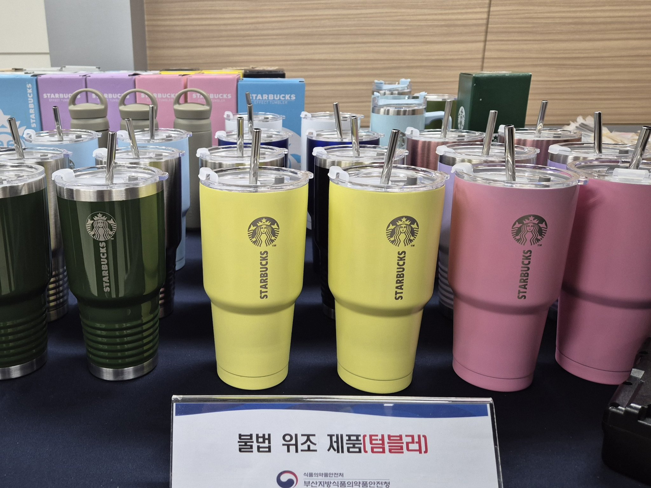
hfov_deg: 73.9
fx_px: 433
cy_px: 244
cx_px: 326
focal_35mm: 23
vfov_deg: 58.9
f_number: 1.8
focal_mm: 5.4
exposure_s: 1/60.2
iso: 125
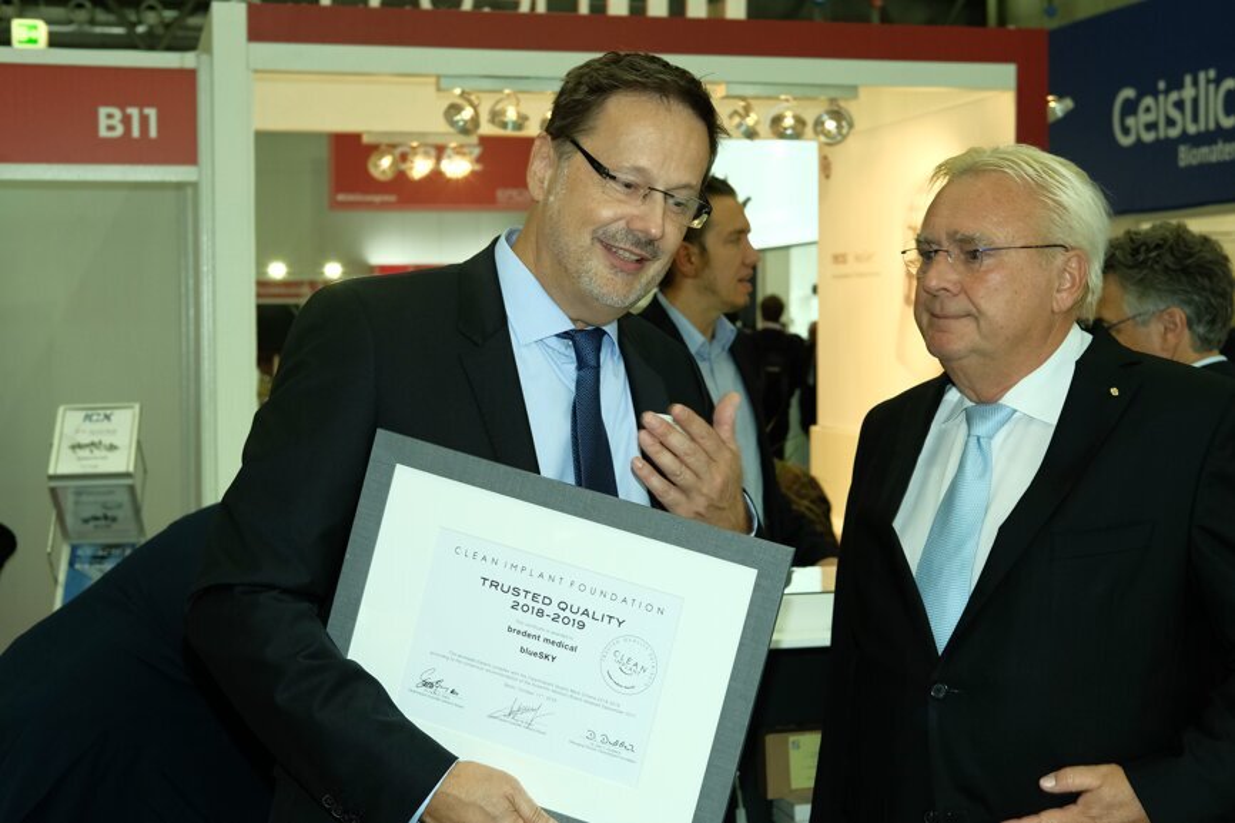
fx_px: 1818
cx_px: 618
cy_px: 412
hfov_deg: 37.5
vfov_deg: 25.5
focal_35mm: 53
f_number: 5
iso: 1600
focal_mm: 35
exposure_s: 1/100
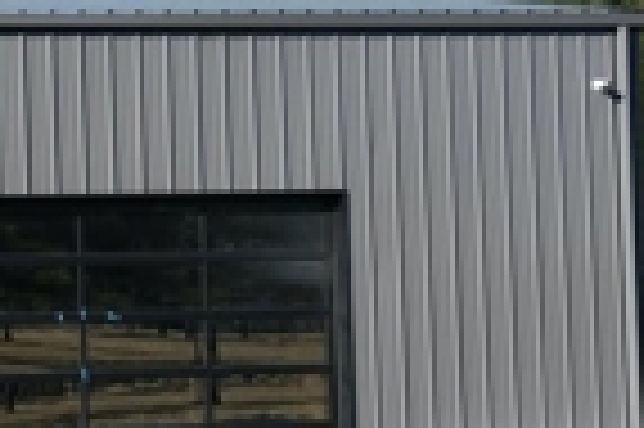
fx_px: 2877
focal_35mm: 161
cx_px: -104
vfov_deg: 8.5
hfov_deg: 12.5
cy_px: 270
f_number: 11
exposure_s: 1/320
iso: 320
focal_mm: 51
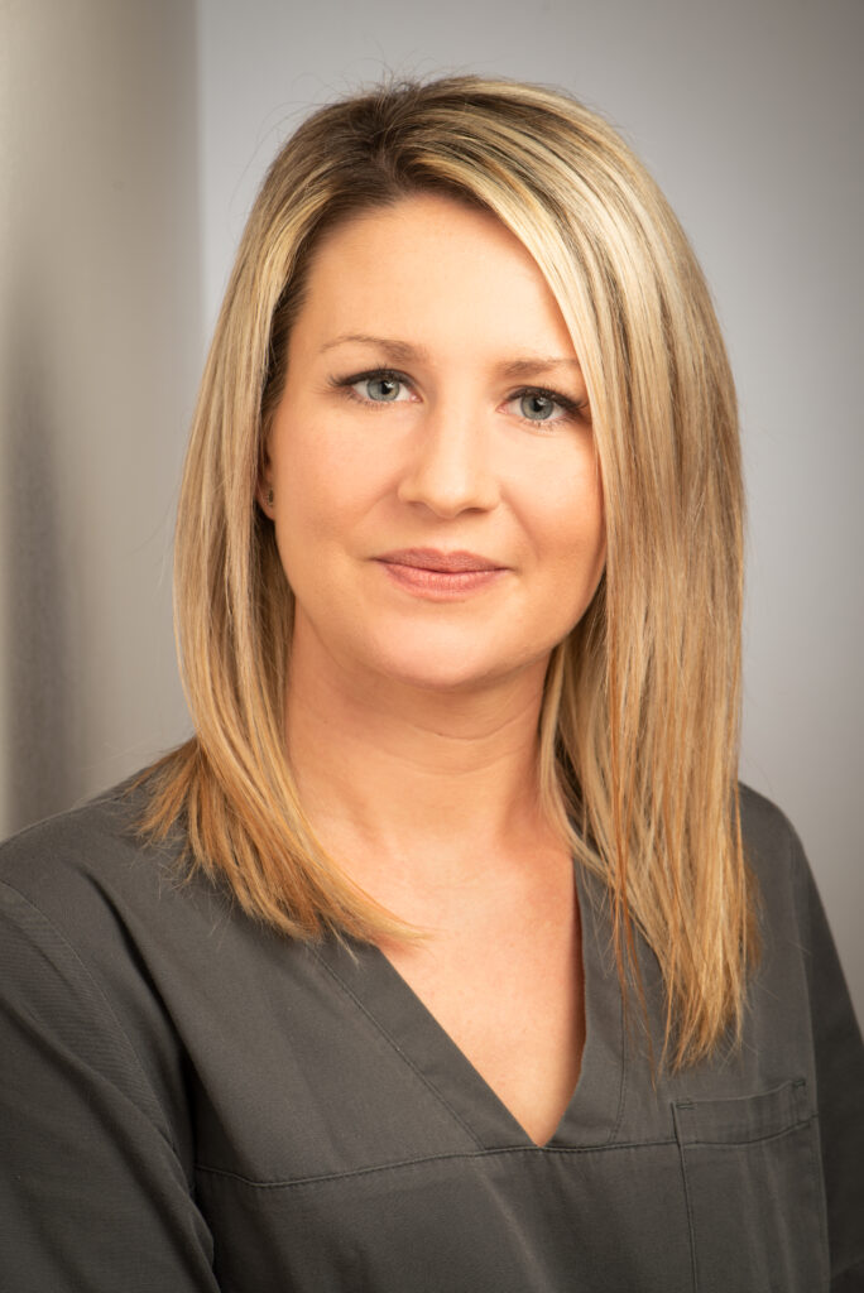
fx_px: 3775
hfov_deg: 13.1
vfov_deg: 19.4
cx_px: 432
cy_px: 646
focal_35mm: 105
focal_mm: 105
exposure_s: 1/160
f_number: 13
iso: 100
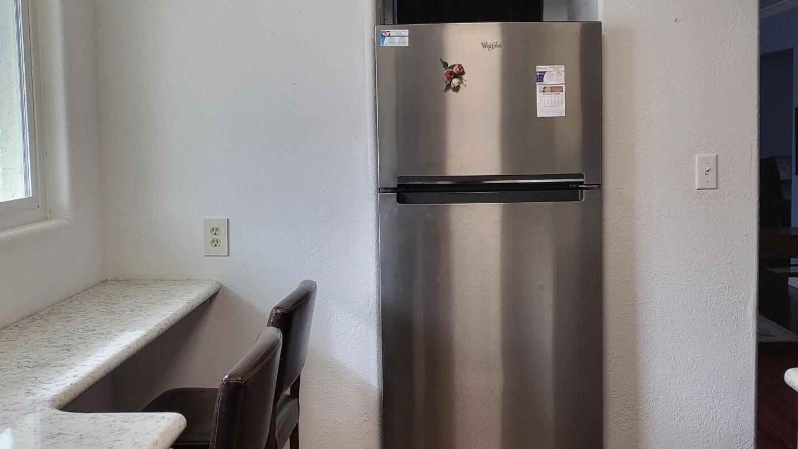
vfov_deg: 29.6
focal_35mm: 40
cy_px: 174
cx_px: 427
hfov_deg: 50.4
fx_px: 847
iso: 100
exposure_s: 1/120
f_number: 1.8
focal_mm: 4.25
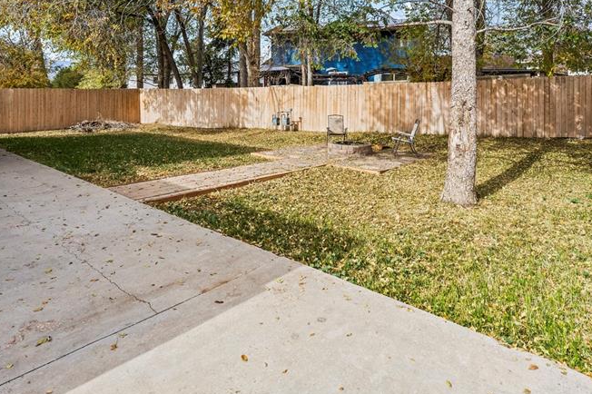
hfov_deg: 78.6
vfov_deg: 54.5
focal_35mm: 22
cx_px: 299
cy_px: 98
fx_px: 362
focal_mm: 14
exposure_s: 1/800
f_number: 8
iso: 500
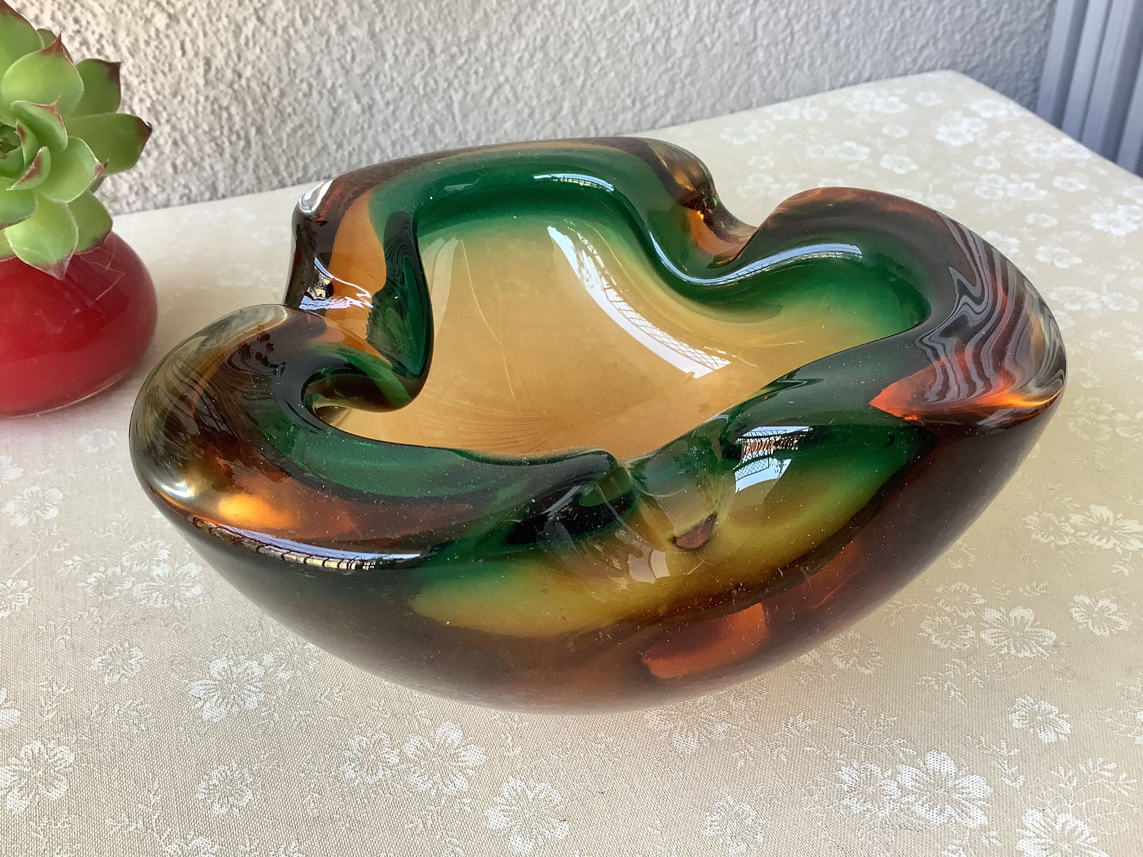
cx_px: 572
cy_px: 428
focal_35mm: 31
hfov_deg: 58.4
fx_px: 1024
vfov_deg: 45.4
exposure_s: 1/60
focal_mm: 3.3
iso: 100
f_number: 2.4
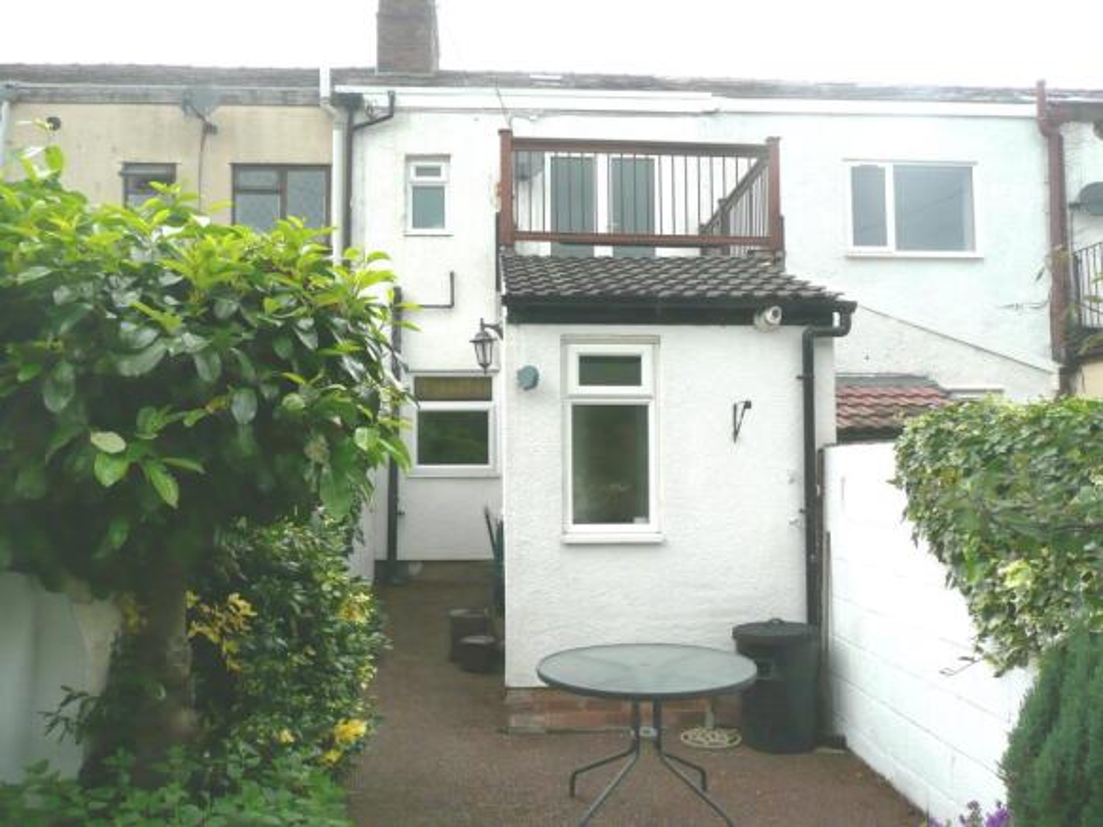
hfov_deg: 63.5
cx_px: 552
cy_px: 414
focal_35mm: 28
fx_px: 892
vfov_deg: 49.7
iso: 100
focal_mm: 4.6
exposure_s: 1/250
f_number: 3.3
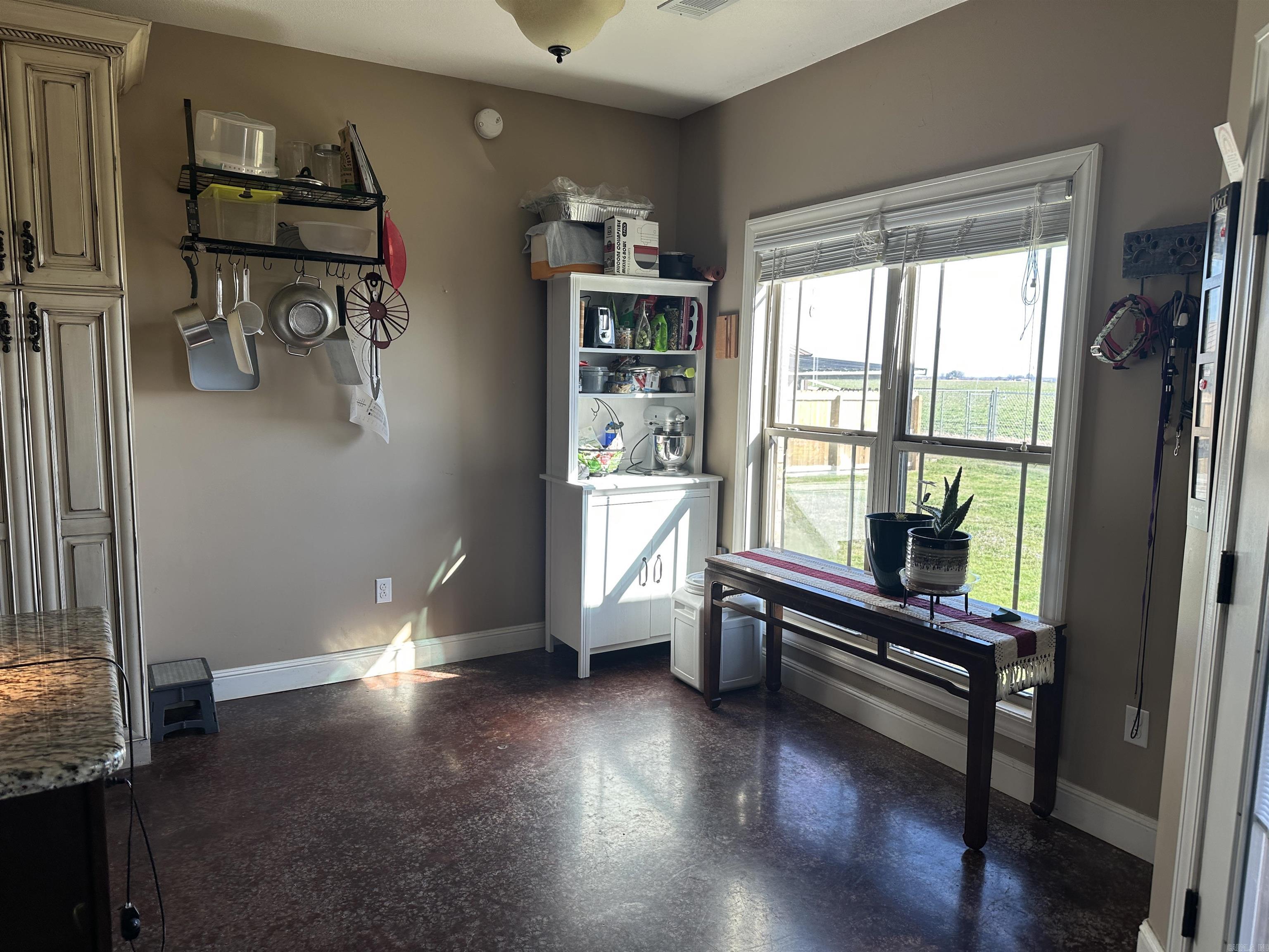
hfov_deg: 71.6
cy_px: 476
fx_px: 880
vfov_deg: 56.8
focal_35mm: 24
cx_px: 634
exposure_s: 1/183
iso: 64
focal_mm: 6.86
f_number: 1.78
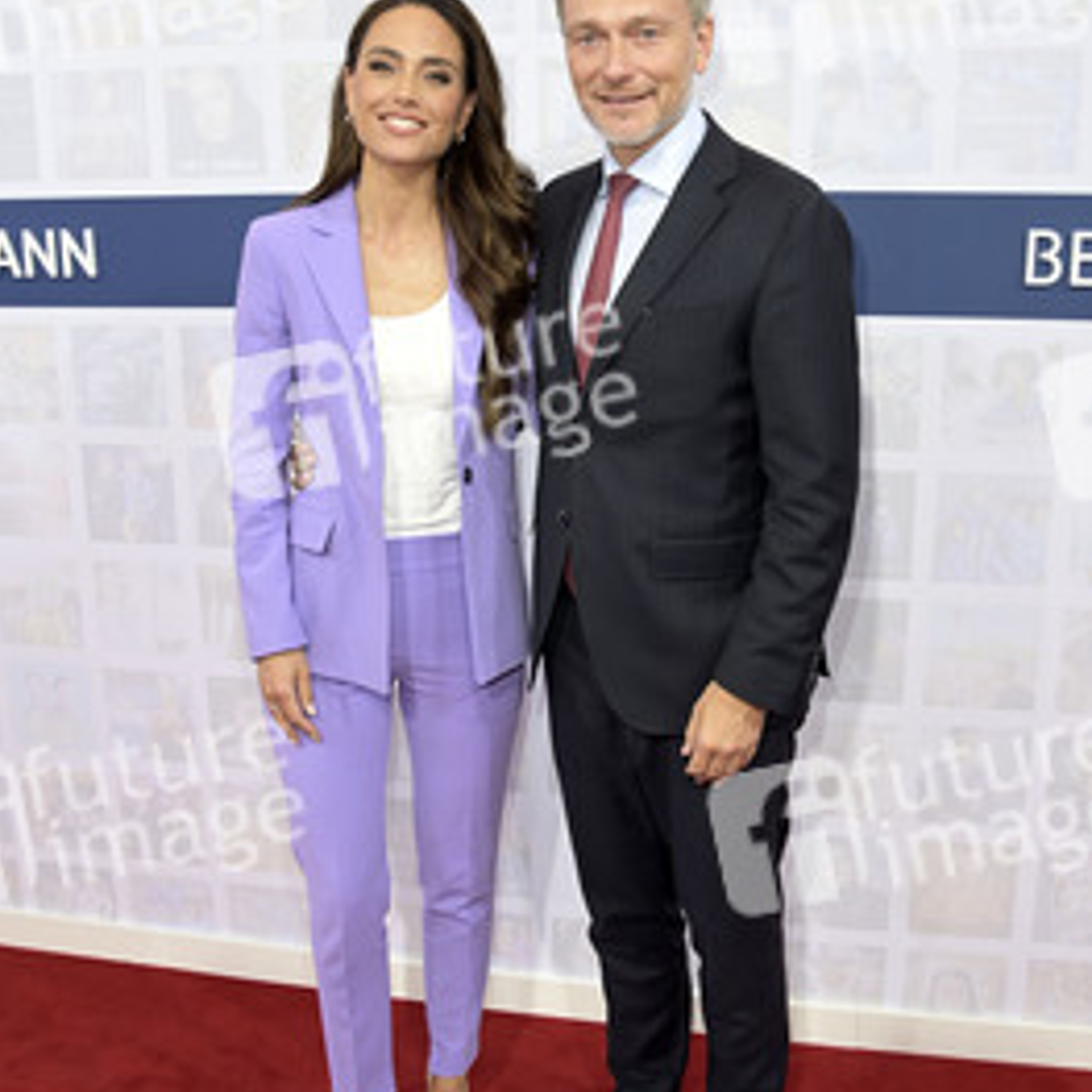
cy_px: 610
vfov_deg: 52.4
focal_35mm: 31
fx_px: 1106
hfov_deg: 52.5
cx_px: 544
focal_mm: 24
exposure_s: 1/160
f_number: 5.6
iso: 800
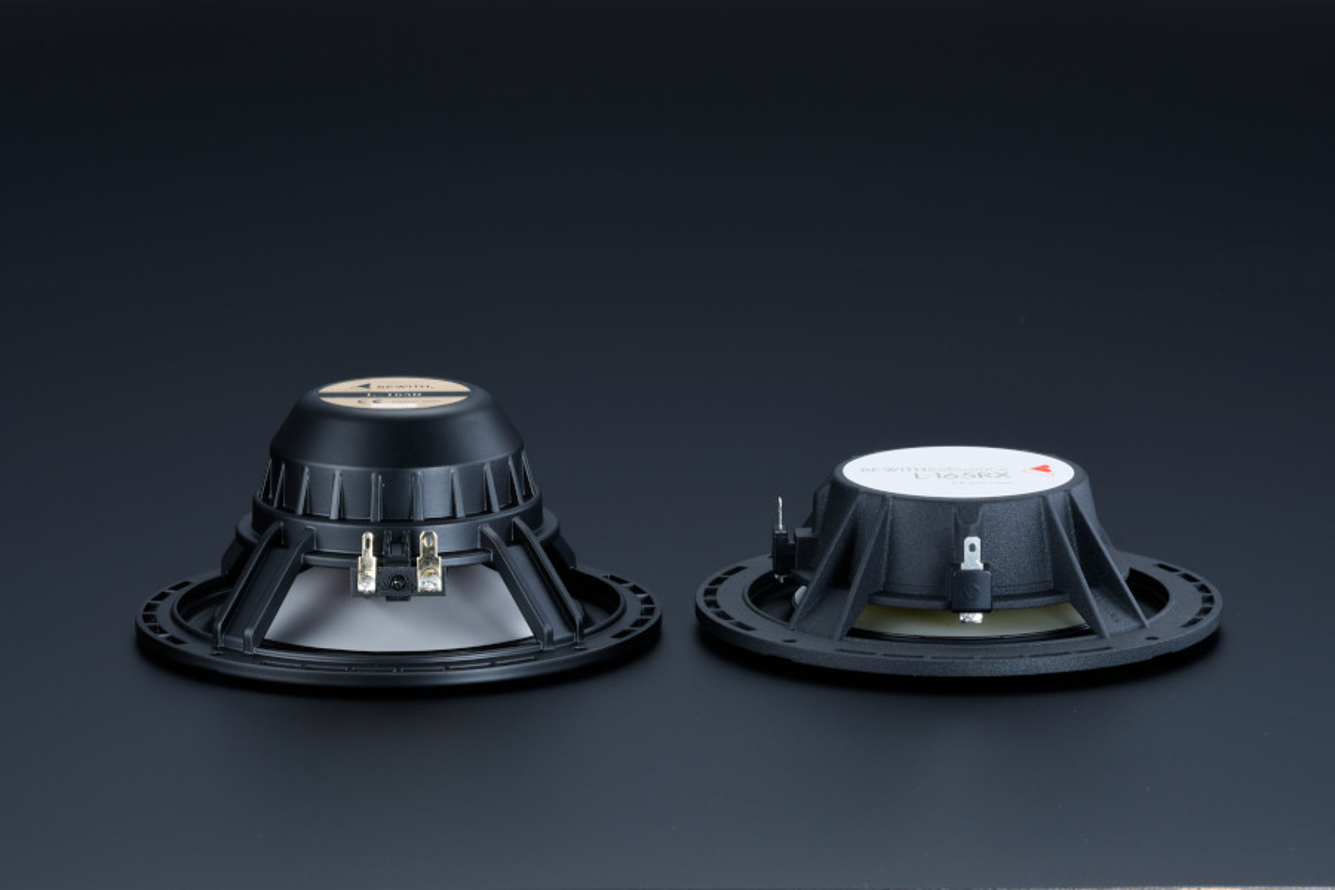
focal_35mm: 165
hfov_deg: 12.5
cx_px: 668
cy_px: 445
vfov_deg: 8.3
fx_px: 6118
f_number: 20
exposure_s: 1/125
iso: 100
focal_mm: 110
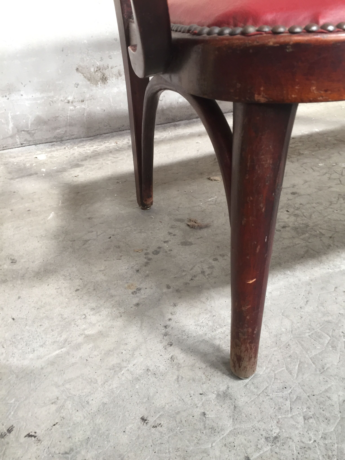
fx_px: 385
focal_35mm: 29
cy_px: 230
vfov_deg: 61.7
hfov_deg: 48.2
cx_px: 172
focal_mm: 4.15
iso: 125
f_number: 2.2
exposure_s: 1/33
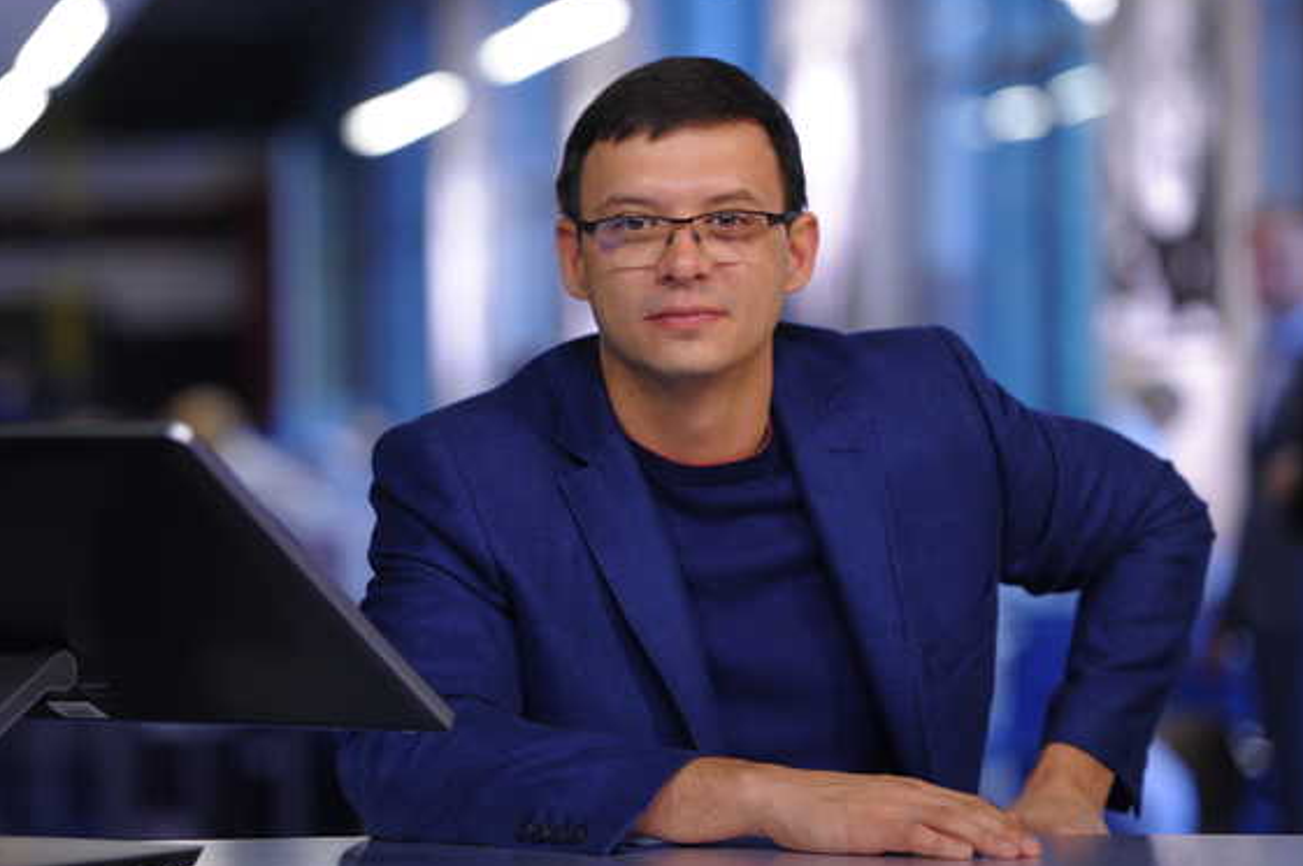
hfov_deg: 13.3
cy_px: 426
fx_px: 5569
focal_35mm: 154
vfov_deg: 8.9
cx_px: 588
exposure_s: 1/125
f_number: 2.8
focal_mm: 135
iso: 800
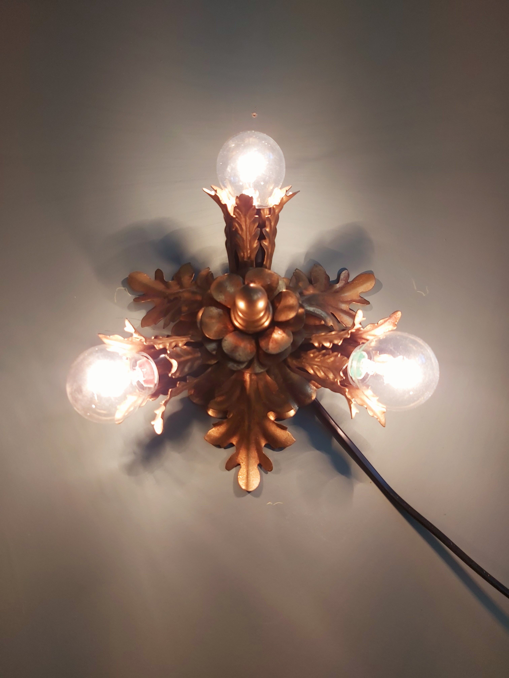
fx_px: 510
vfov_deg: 67.3
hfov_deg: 53.1
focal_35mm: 26
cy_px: 339
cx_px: 254
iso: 64
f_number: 1.7
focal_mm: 3.92
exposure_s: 1/213
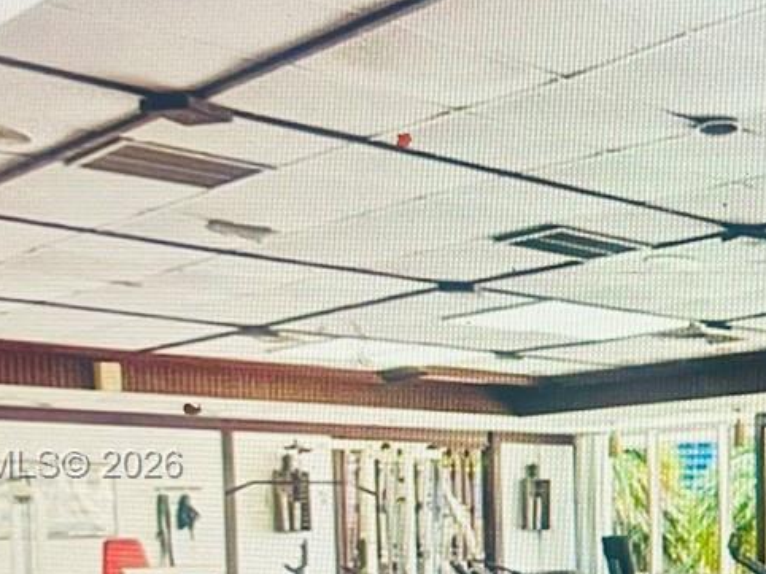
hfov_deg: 21.6
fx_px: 1836
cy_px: 466
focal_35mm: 83
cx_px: 958
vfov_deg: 17.6
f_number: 1.6
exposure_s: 1/60
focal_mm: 5.1
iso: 100
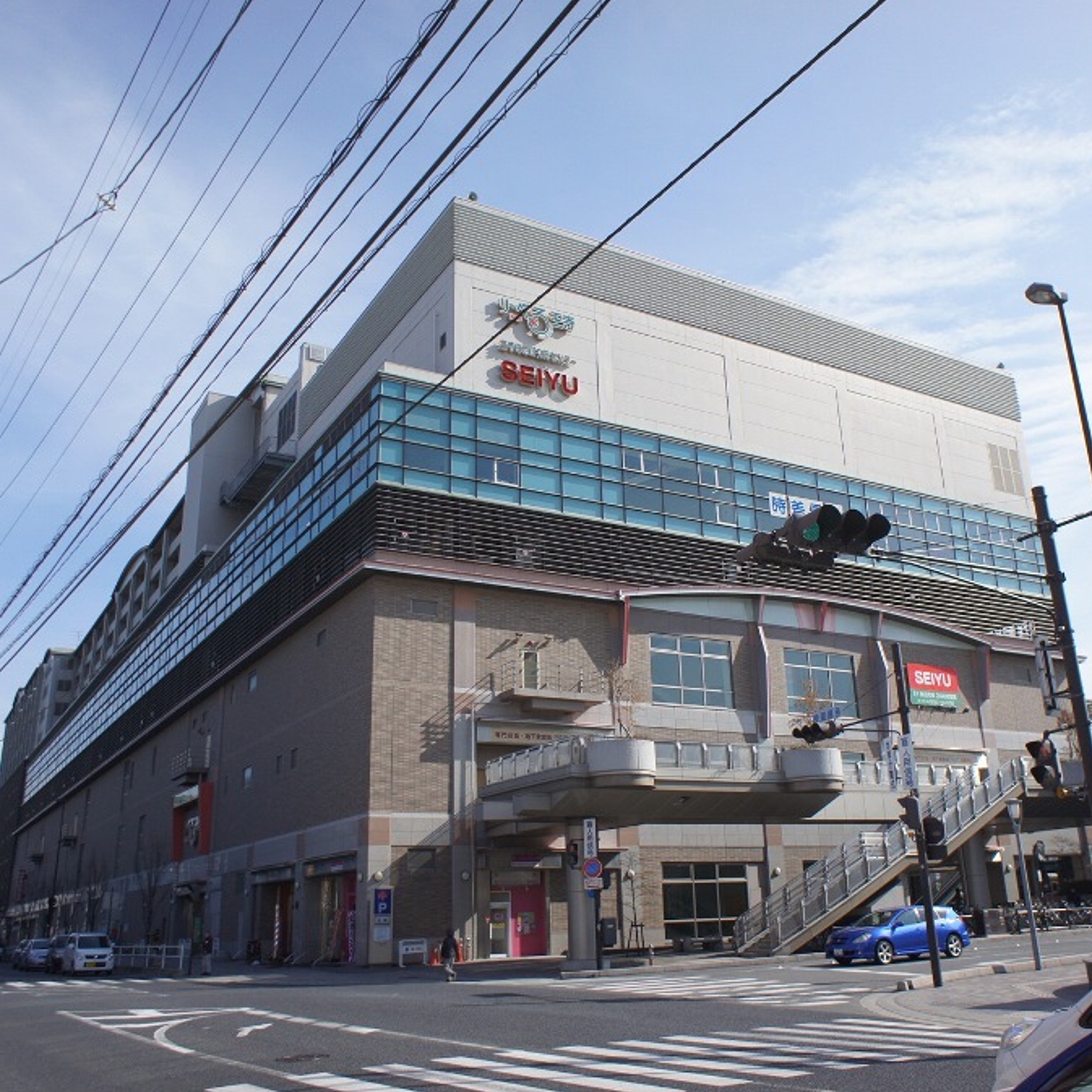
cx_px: 594
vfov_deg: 52.5
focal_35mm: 31
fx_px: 1106
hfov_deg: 52.5
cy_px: 542
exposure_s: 1/2000
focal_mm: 16
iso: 200
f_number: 4
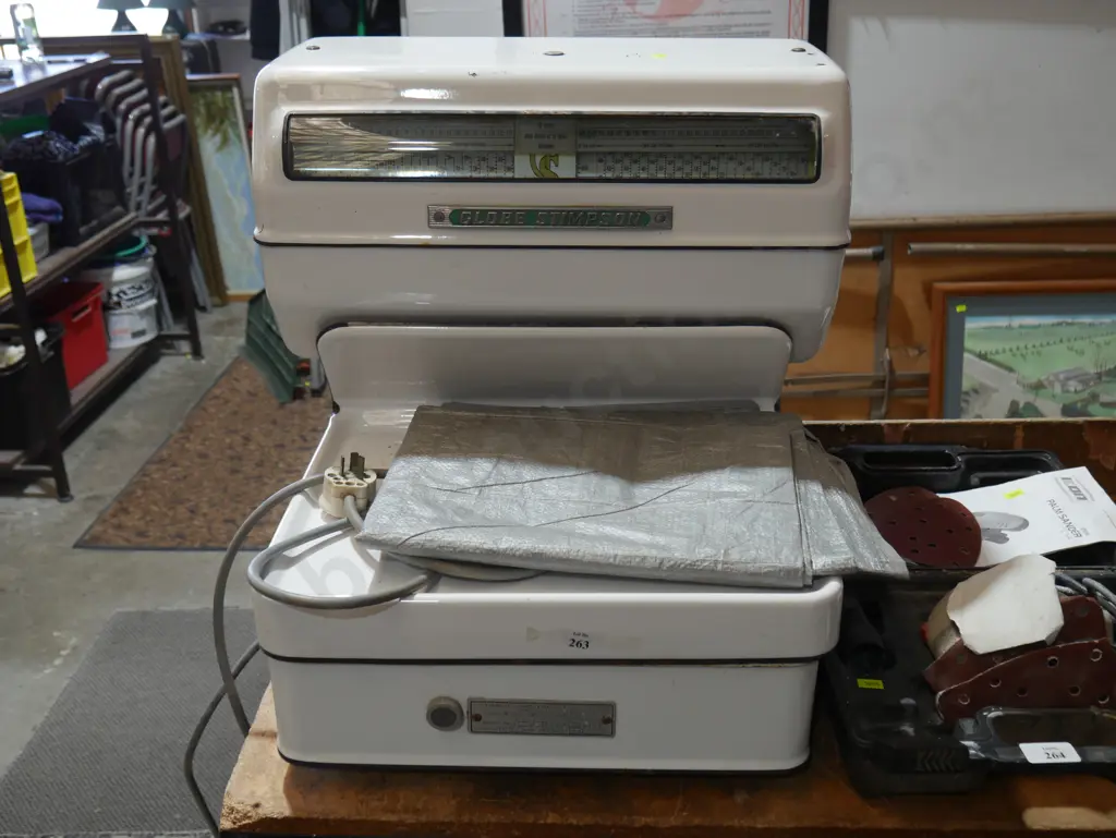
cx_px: 558
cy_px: 419
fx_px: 1226
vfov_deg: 37.8
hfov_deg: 49.0
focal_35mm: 38
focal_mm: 19
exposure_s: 1/60
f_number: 4.5
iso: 250
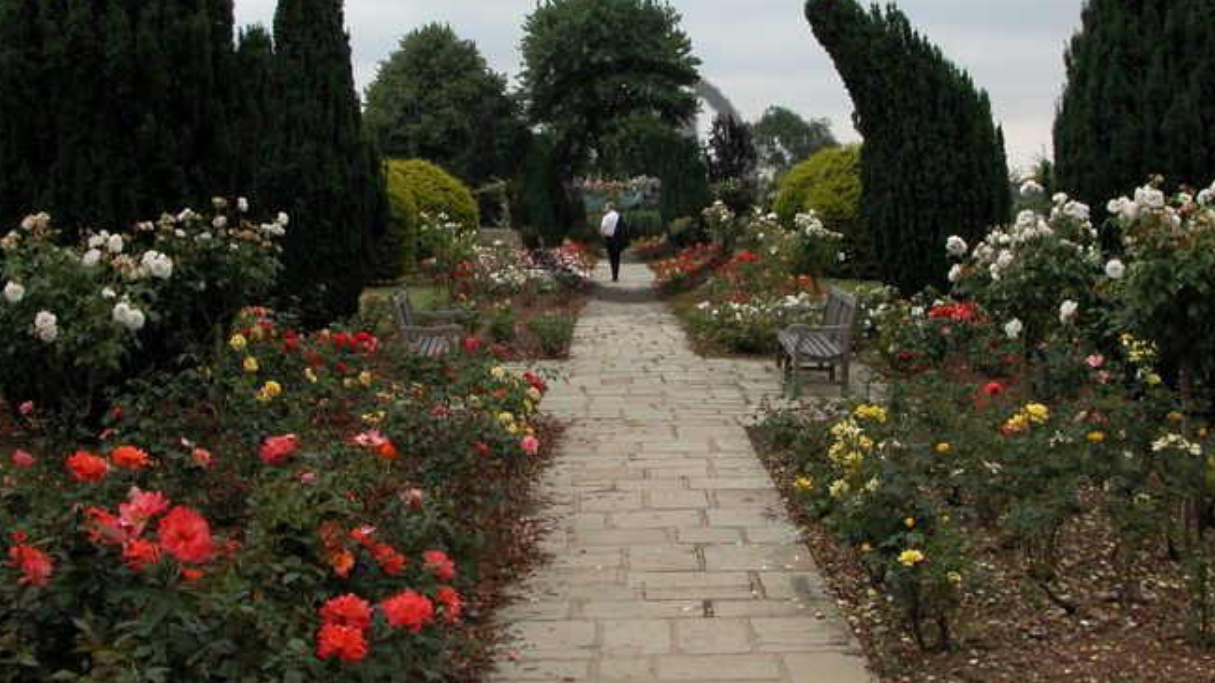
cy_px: 182
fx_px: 1514
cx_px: 631
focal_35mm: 47
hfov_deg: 43.7
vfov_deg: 25.2
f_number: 5
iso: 100
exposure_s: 1/187
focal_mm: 9
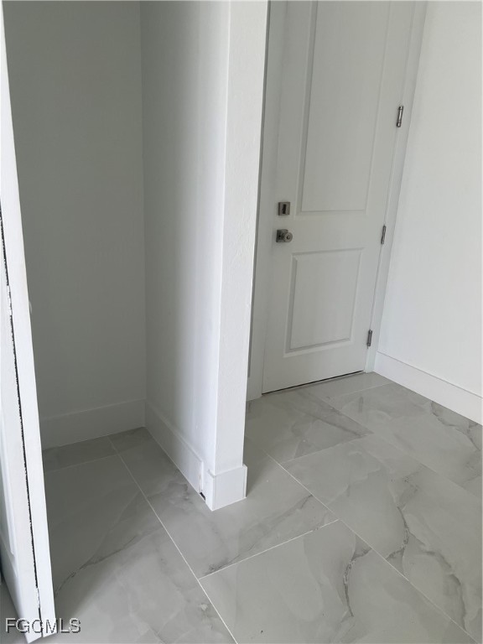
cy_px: 322
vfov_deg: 67.3
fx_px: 484
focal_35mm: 26
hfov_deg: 53.1
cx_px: 242
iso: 40
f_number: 1.5
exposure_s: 1/260
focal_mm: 5.7
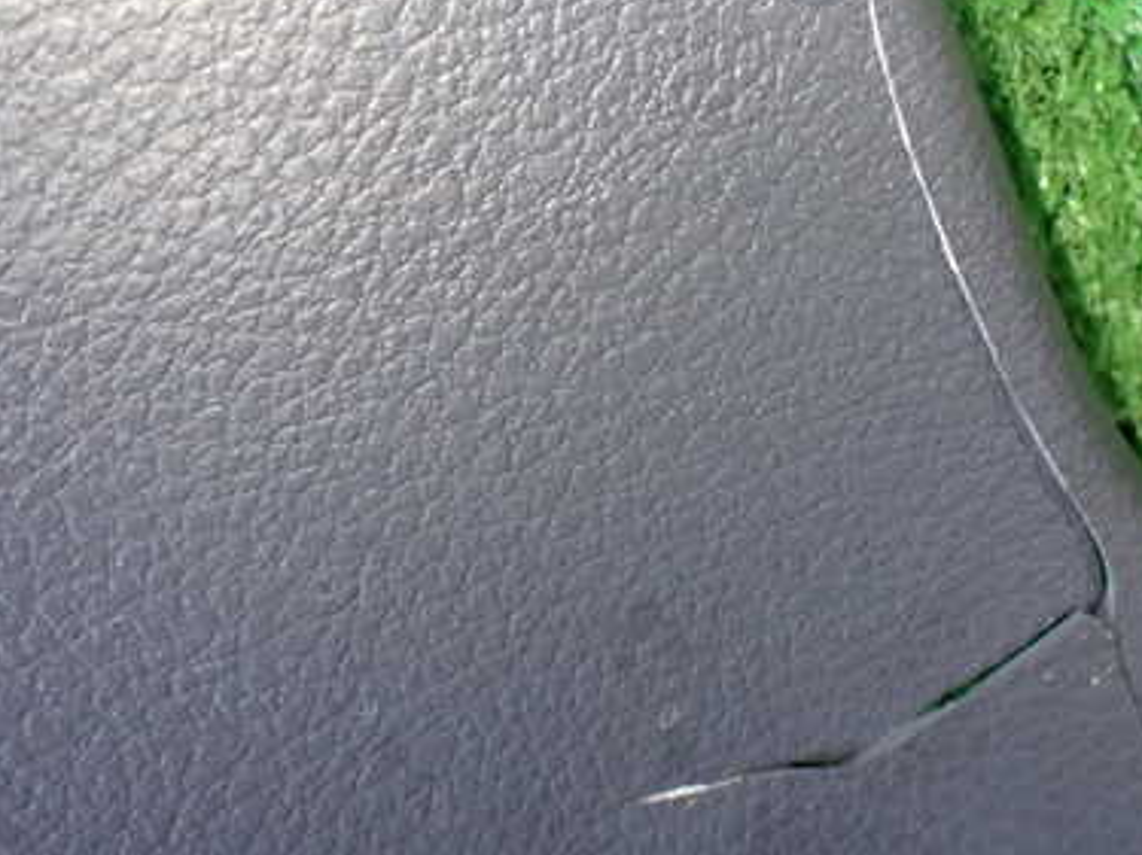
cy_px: 301
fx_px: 1583
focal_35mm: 48
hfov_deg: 38.5
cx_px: 880
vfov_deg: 30.1
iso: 800
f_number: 2.3
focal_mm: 5.4
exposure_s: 1/125
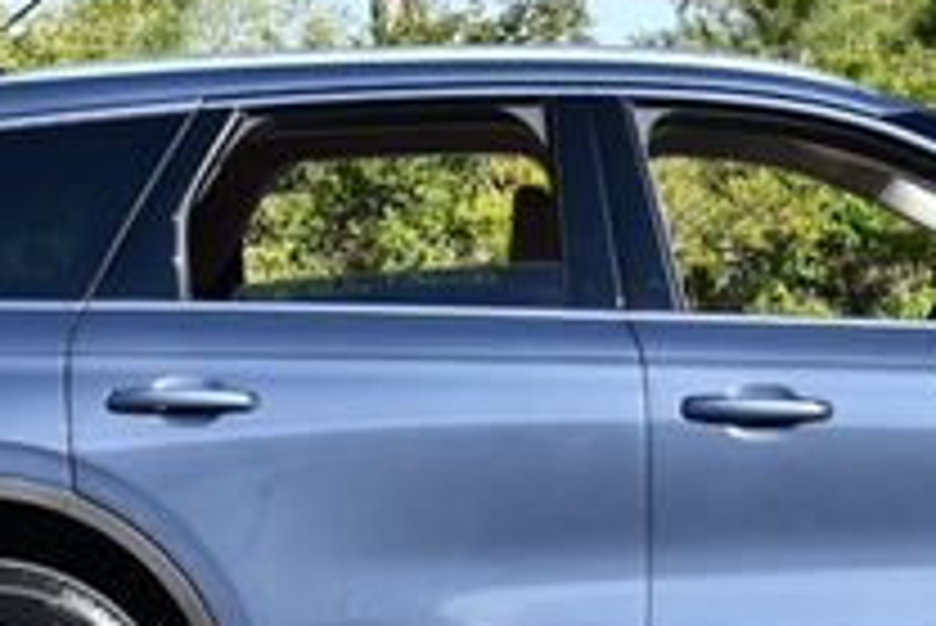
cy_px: 212
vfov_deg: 7.4
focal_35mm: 185
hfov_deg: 11.1
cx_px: 778
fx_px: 4813
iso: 200
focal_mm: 30
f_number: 8
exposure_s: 1/250
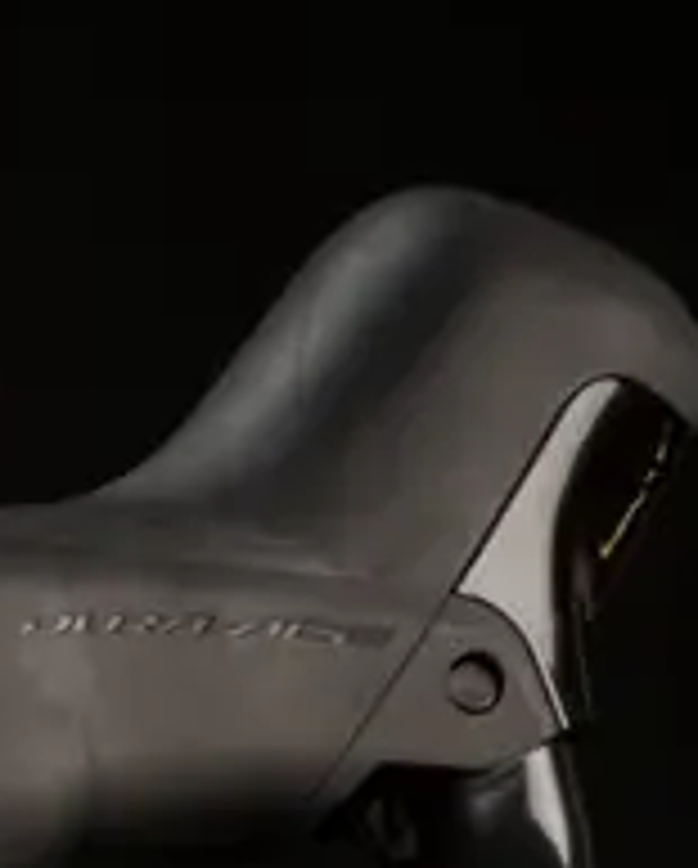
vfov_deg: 3.9
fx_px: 12597
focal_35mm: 489
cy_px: 1682
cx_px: -2432
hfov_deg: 3.0
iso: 100
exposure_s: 1/160
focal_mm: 70
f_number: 18
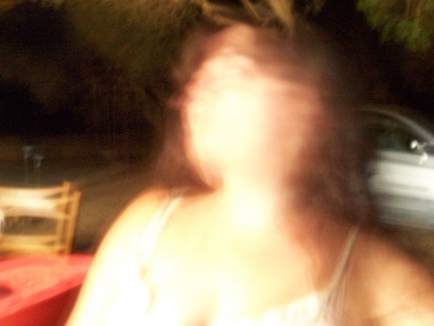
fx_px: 477
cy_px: 163
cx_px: 217
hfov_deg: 49.0
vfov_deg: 37.8
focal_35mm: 38
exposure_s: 16
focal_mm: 6.3
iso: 400
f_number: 8
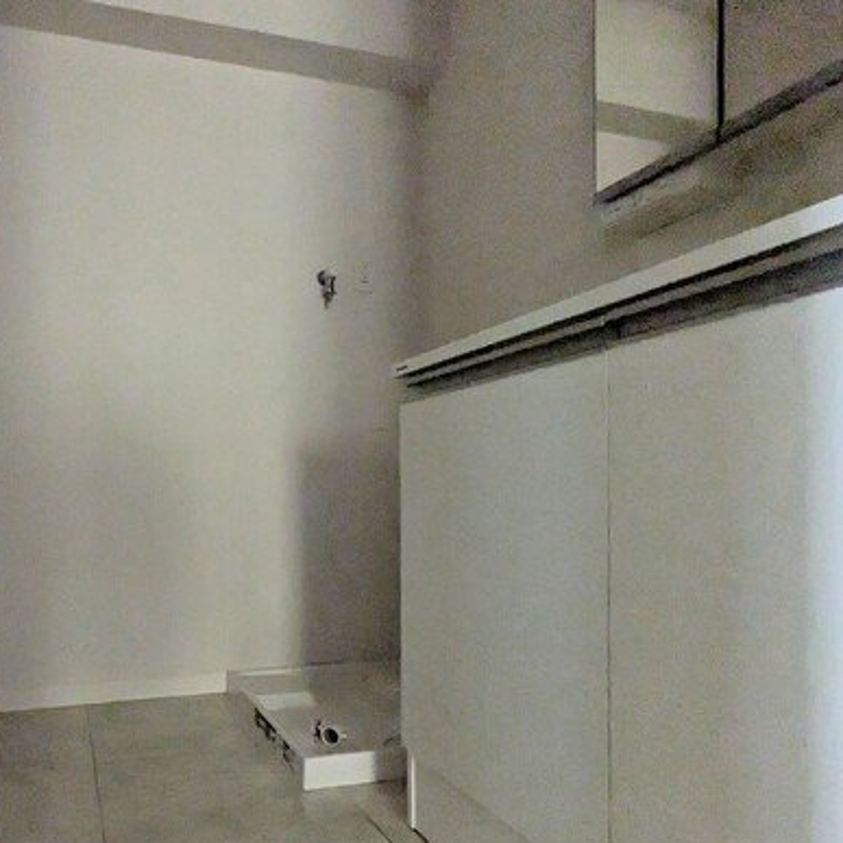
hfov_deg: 62.0
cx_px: 231
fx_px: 661
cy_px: 491
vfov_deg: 64.6
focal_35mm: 24
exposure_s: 1/50
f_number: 2.2
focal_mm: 1.83
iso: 191
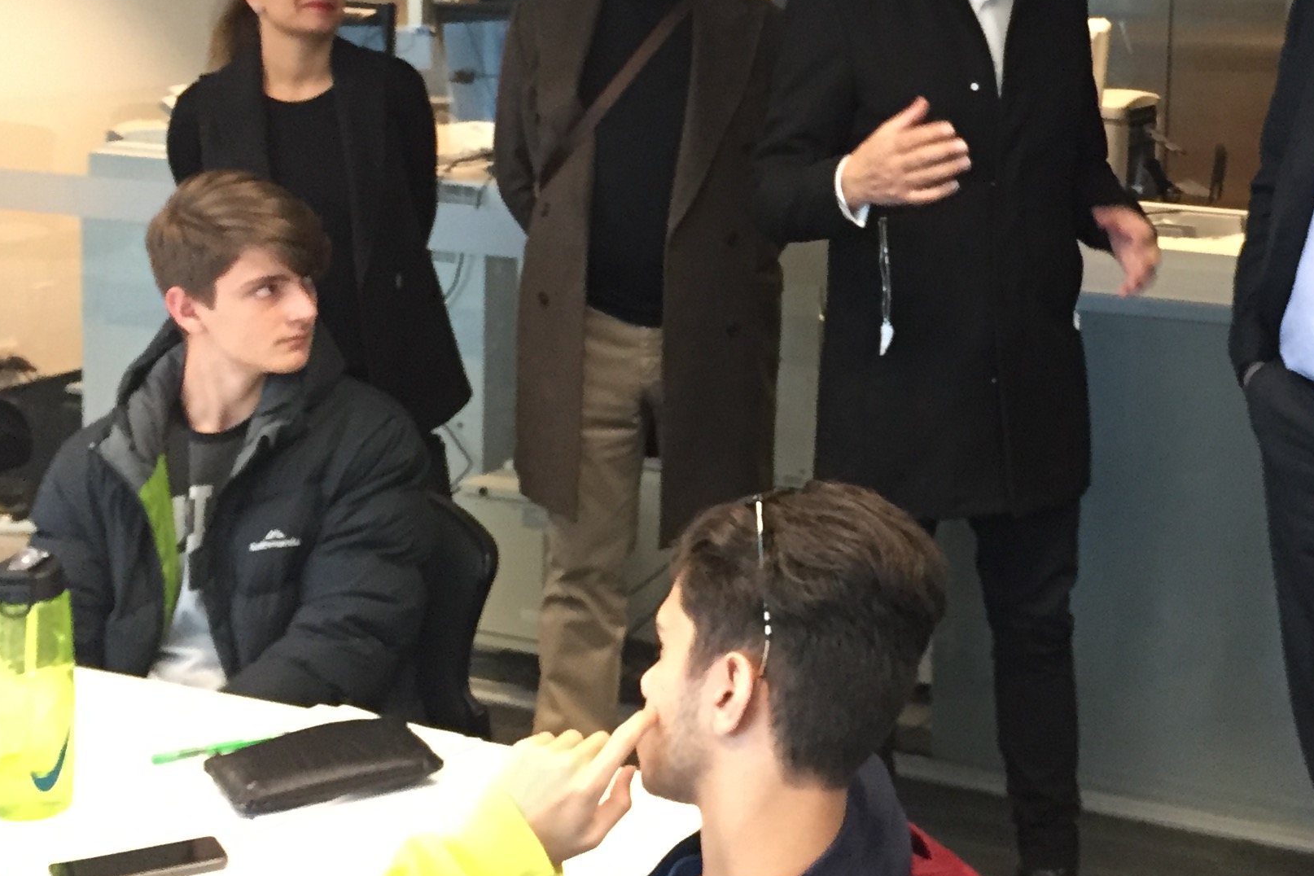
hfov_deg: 32.2
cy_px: 183
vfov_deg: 22.0
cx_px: 999
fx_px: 2226
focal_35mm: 61
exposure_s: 1/33
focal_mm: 4.15
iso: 250
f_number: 2.2
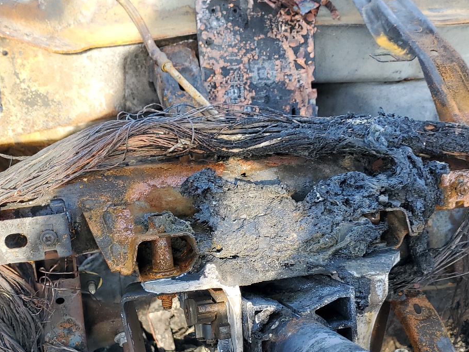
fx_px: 623
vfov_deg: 31.0
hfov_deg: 41.0
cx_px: 181
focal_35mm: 46
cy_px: 261
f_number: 1.5
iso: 50
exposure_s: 1/156
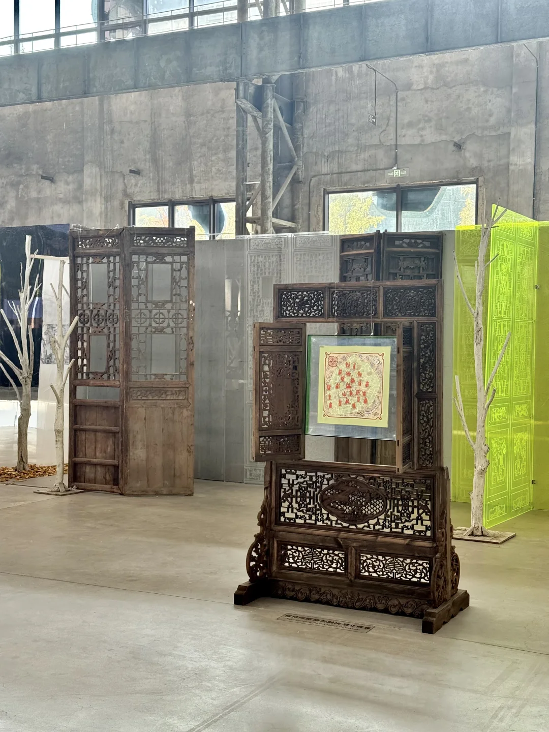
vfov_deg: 39.7
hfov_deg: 30.3
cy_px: 366
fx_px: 1015
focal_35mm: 48
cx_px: 274
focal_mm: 6.76
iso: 160
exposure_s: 1/242
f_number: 1.78
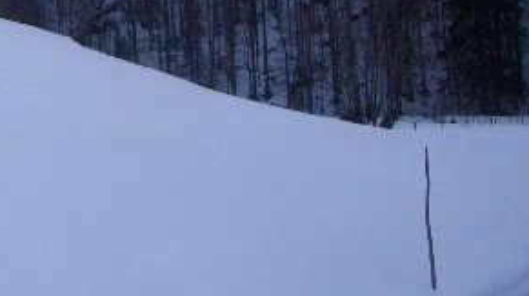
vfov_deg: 13.6
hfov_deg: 23.9
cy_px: -138
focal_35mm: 84
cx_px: -35
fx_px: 1177
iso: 50
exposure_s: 1/400
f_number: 4.3
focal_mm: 5.8
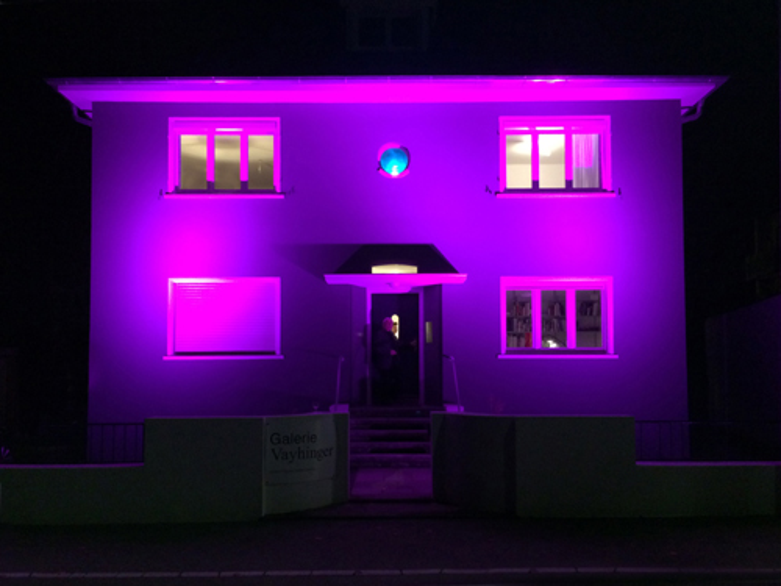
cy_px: 293
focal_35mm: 30
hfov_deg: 60.0
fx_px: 677
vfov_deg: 46.8
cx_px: 390
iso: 320
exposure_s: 1/15
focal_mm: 4.12
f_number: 2.2
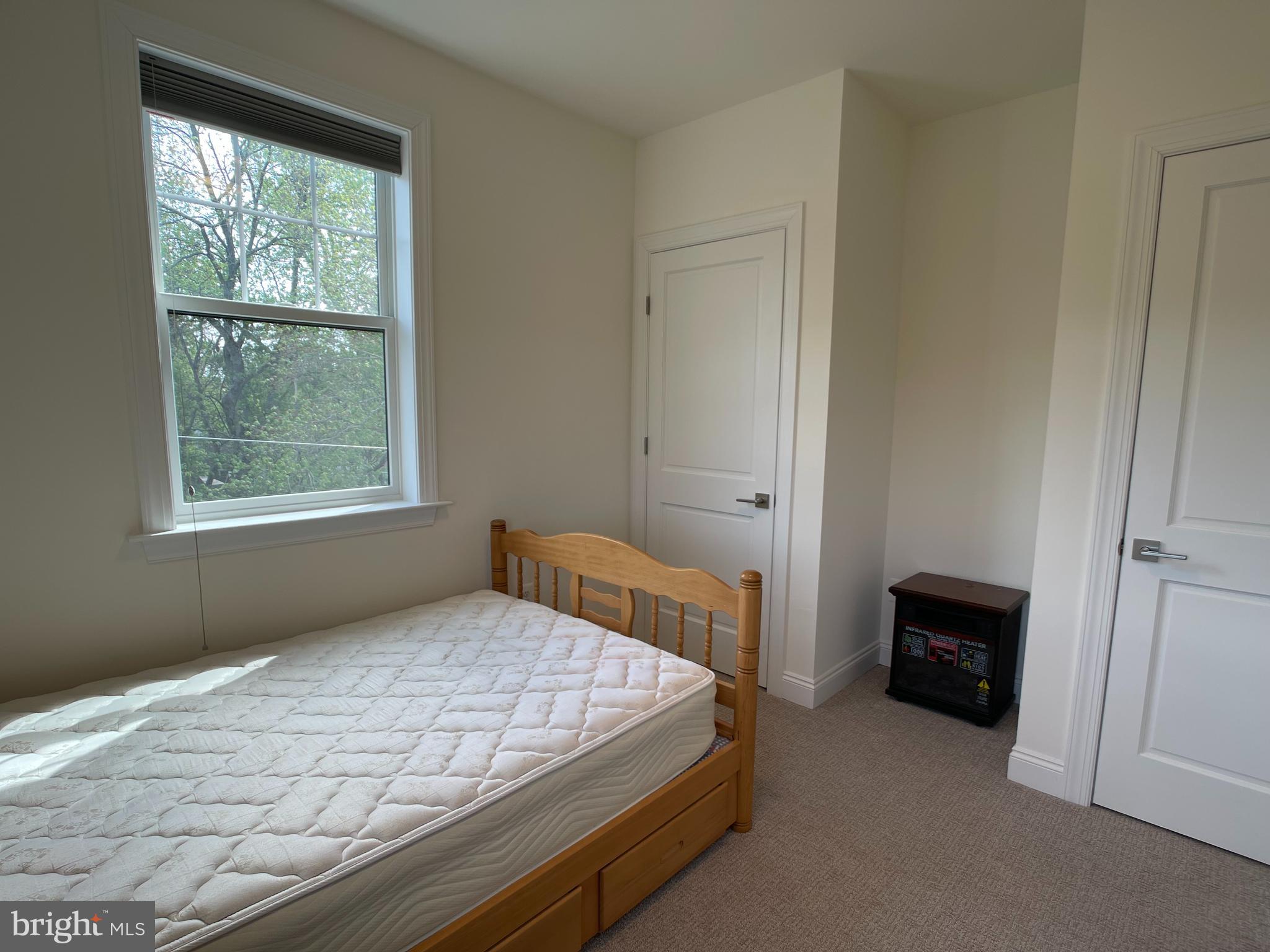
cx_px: 635
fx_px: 917
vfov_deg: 54.9
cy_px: 476
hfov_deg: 69.4
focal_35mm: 25
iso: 32
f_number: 1.6
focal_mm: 5.1
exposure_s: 1/133
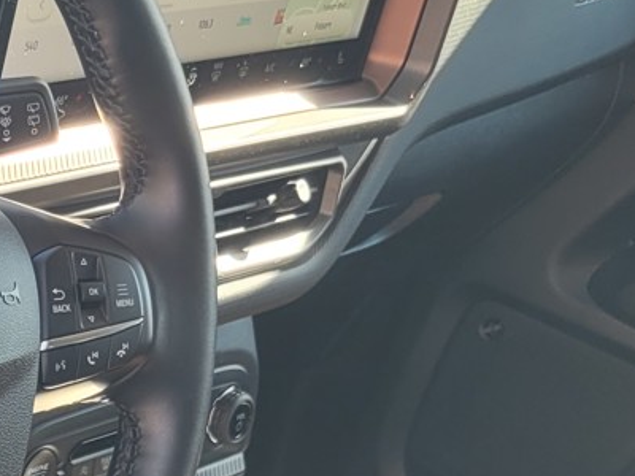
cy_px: 589
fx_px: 1908
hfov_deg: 17.2
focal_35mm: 104
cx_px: -297
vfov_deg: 13.8
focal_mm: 5.4
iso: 40
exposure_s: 1/117
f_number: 1.8
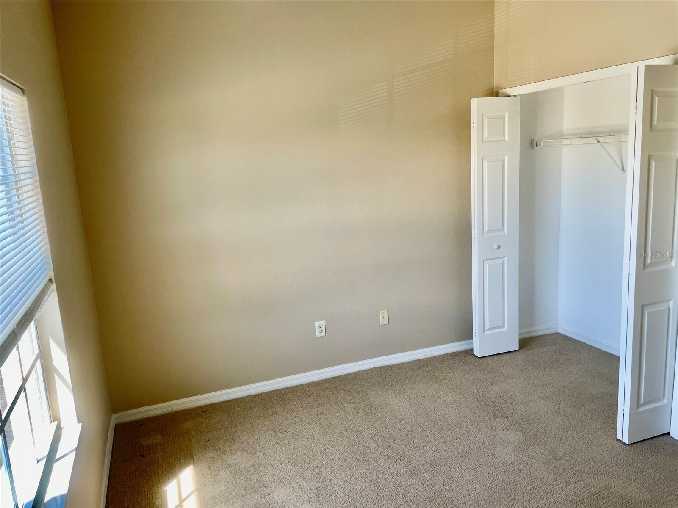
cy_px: 254
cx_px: 339
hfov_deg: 67.3
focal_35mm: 26
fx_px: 509
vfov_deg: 53.1
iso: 80
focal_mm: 4.2
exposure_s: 1/120
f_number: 1.6
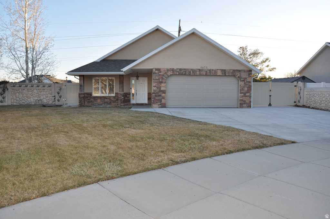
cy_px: 110
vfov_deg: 47.8
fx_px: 247
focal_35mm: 27
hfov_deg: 67.4
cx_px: 165
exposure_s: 1/200
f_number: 7.1
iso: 200
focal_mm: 18
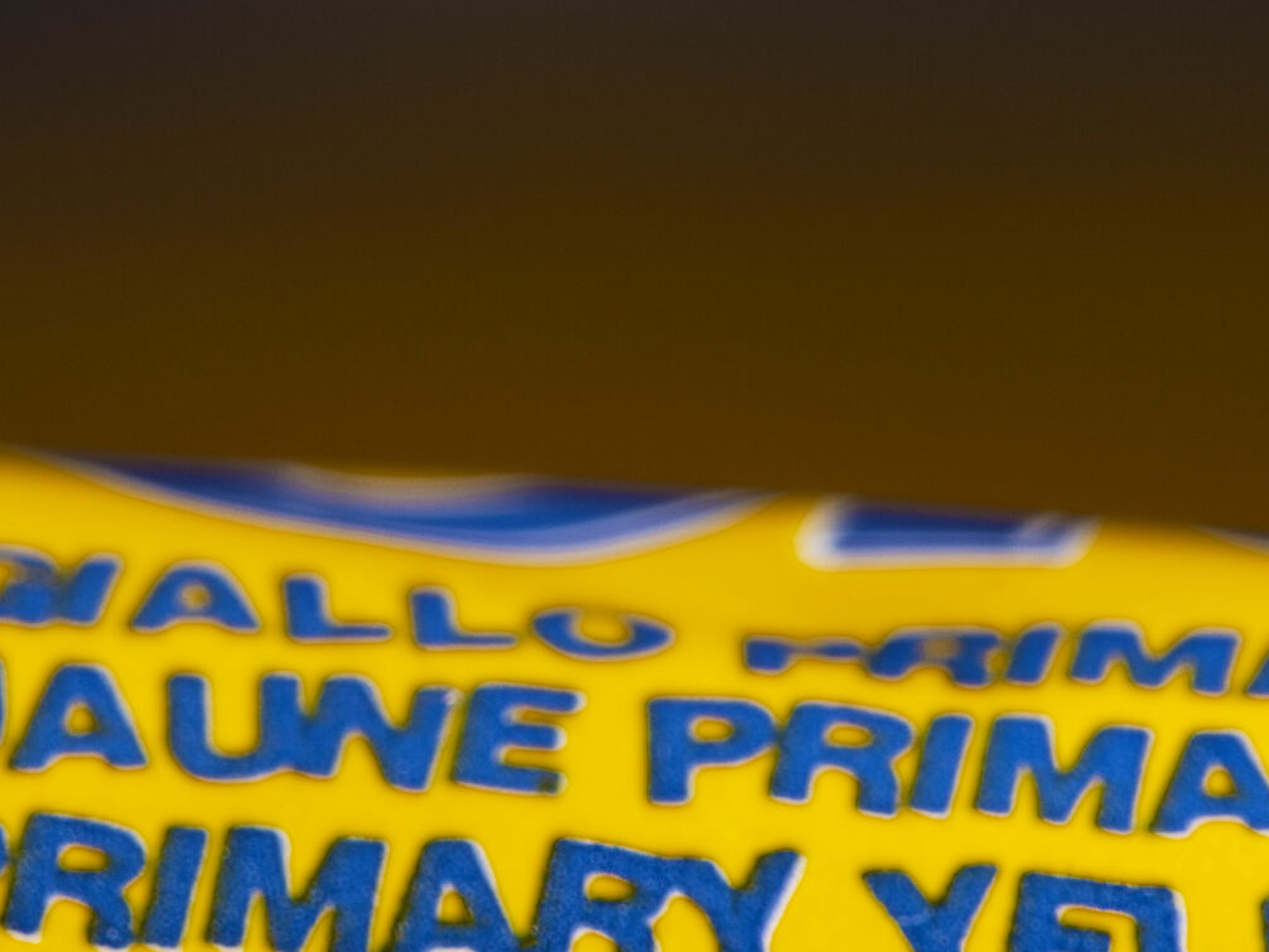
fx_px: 13201
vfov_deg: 4.1
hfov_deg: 5.5
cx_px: 303
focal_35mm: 360
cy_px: 258
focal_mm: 105
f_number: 20
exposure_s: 1/250
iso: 100
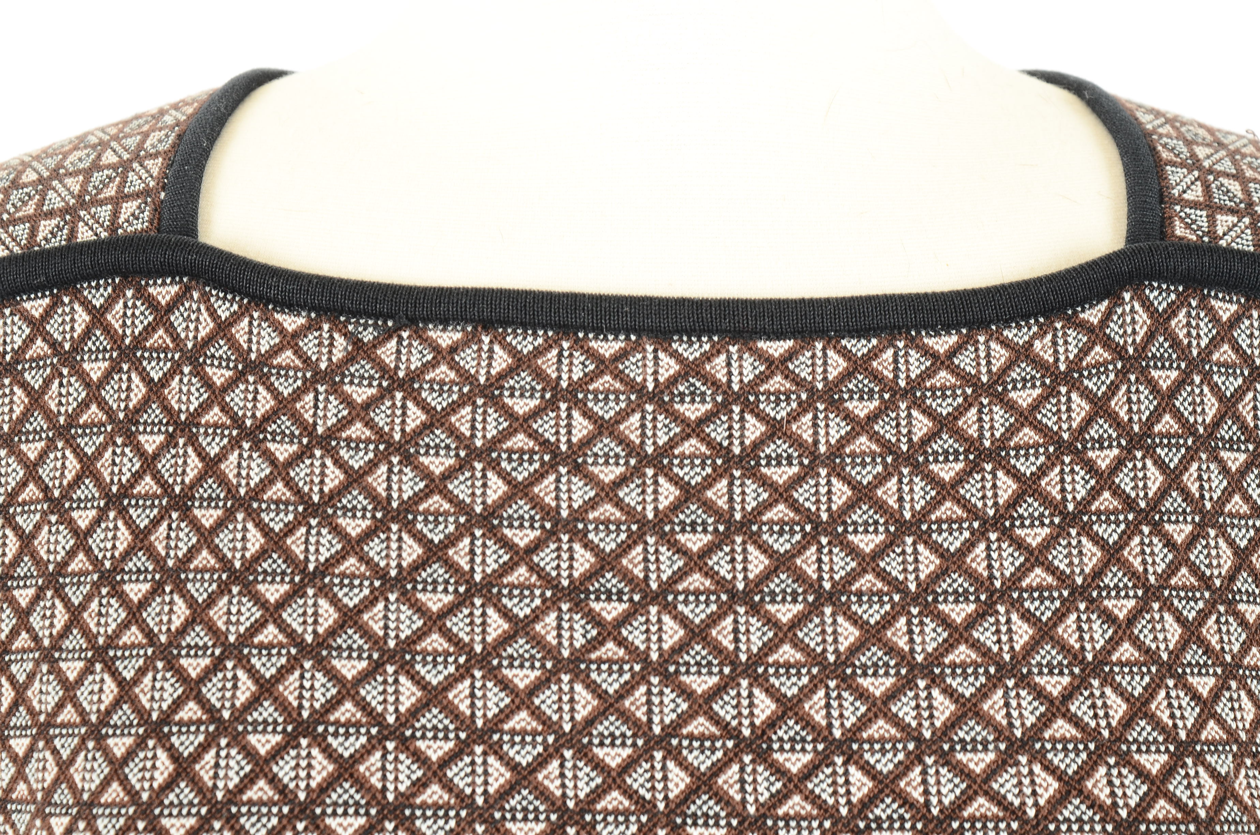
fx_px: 2882
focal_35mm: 82
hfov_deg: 24.7
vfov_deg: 16.5
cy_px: 418
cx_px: 630
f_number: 10
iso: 320
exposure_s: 1/80
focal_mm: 55
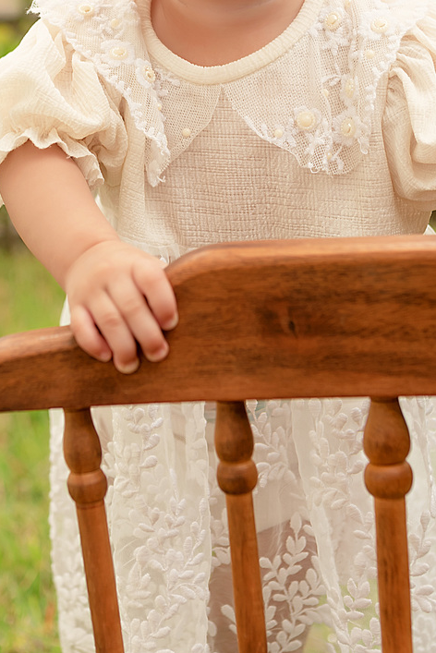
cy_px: 165
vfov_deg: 22.6
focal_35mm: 89
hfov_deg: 15.3
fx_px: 1615
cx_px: 114
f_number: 2.8
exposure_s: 1/200
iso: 80
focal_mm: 35
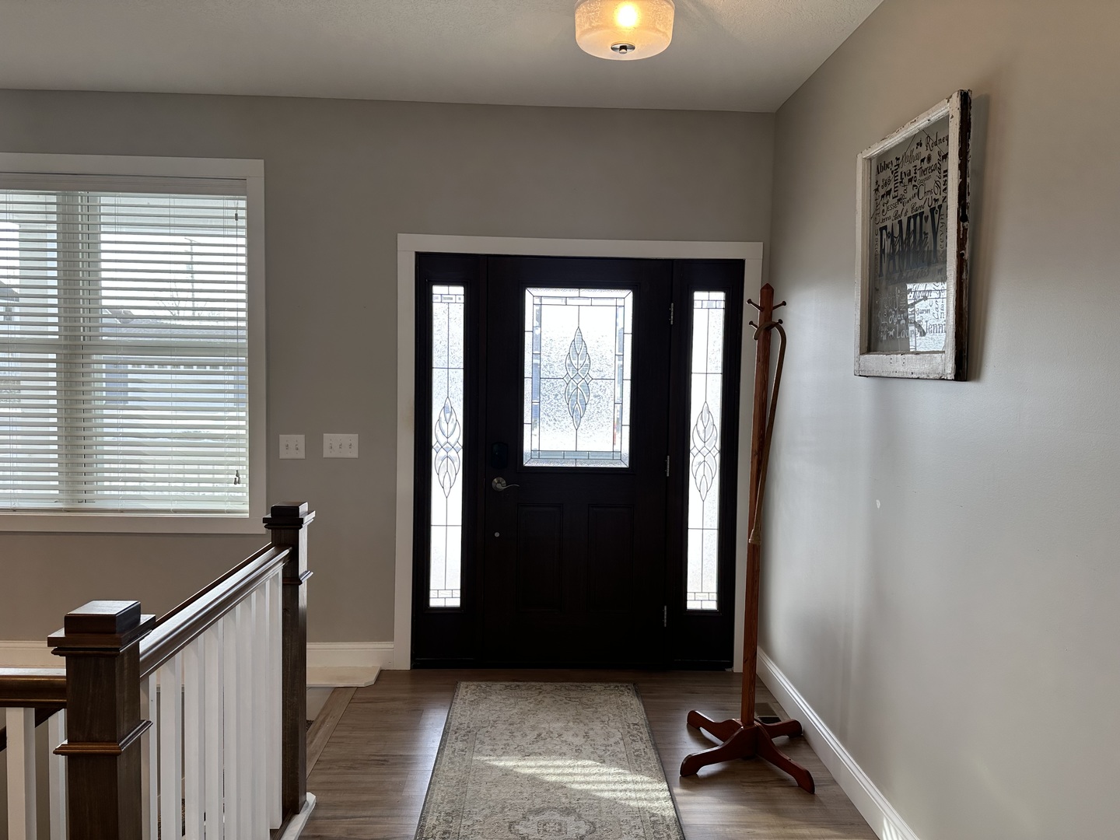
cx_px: 560
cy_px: 420
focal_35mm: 24
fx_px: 777
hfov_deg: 71.6
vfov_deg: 56.8
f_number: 1.78
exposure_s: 1/120
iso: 64
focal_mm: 6.86
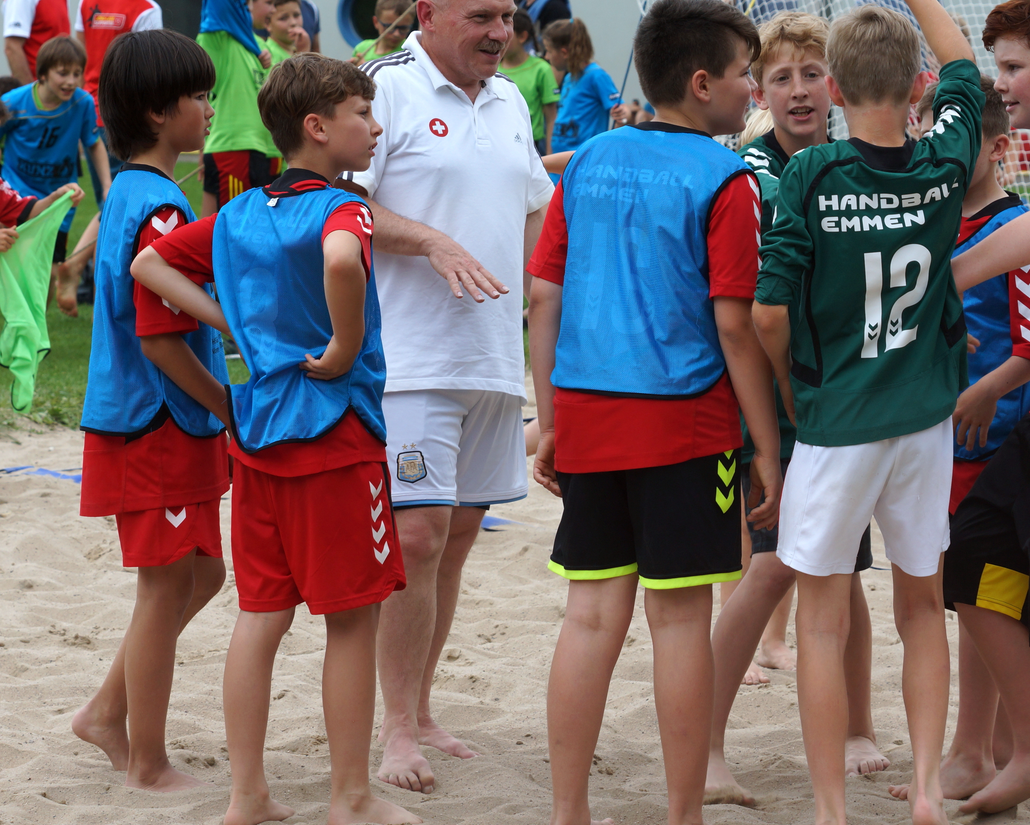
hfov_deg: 13.3
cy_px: 343
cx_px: 518
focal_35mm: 145
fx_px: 4421
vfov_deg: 10.6
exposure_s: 1/320
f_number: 5.6
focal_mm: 70
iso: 100
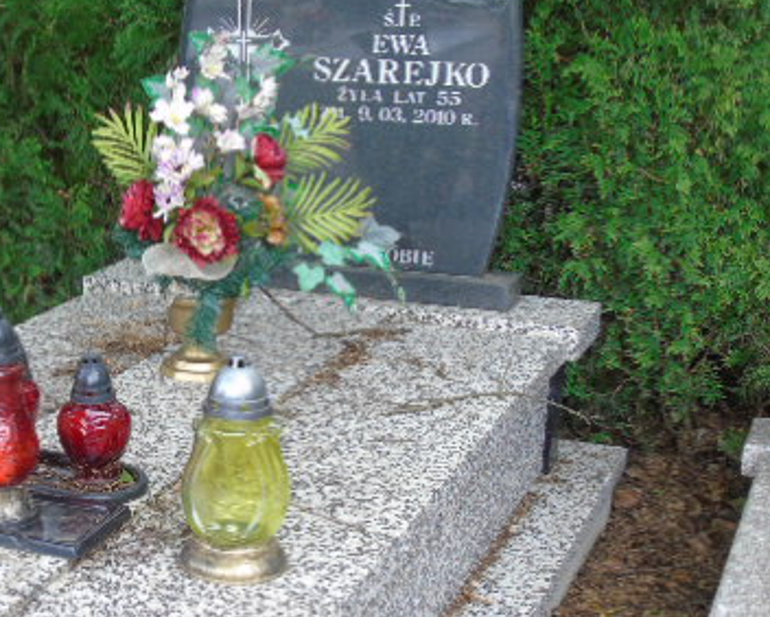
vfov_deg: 21.4
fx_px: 1619
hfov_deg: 26.0
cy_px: 446
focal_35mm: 71
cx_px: 105
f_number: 3.9
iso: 80
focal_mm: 7.1
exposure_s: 1/40
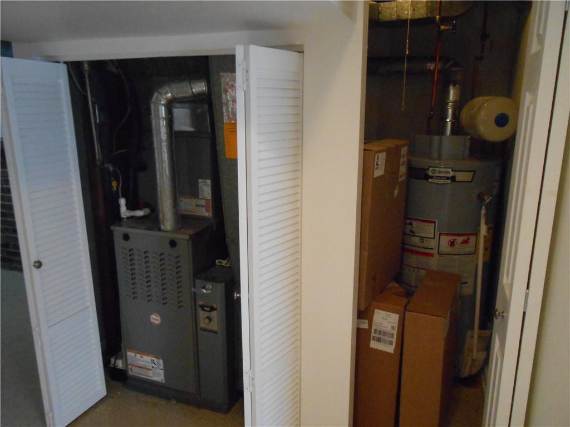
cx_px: 285
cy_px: 214
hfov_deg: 67.3
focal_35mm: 26
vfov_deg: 53.1
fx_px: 428
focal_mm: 4.6
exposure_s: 1/125
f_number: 3.5
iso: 800
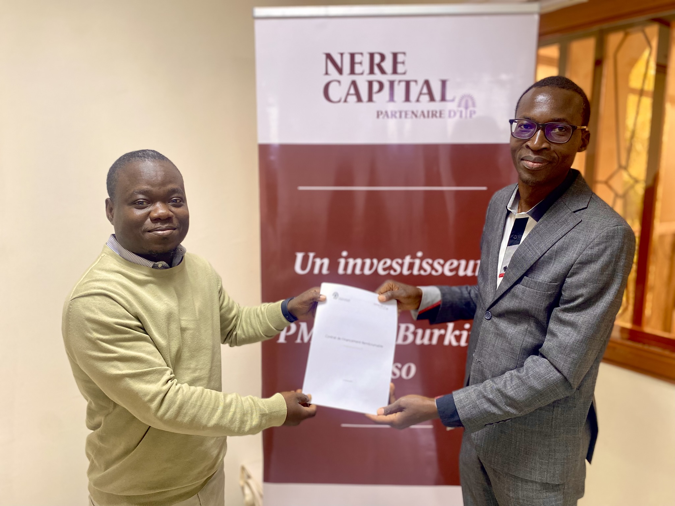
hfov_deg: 67.3
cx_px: 338
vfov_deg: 53.1
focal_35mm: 26
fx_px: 507
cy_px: 253
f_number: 1.8
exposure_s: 1/50
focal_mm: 4.25
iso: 125
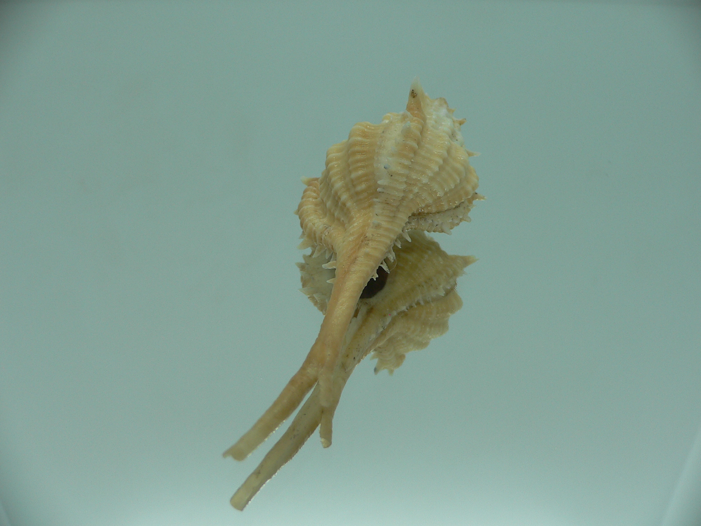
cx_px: 350
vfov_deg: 40.7
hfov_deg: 52.6
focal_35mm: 35
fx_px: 709
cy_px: 263
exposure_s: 1/80
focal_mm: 4.6
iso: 80
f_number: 2.8
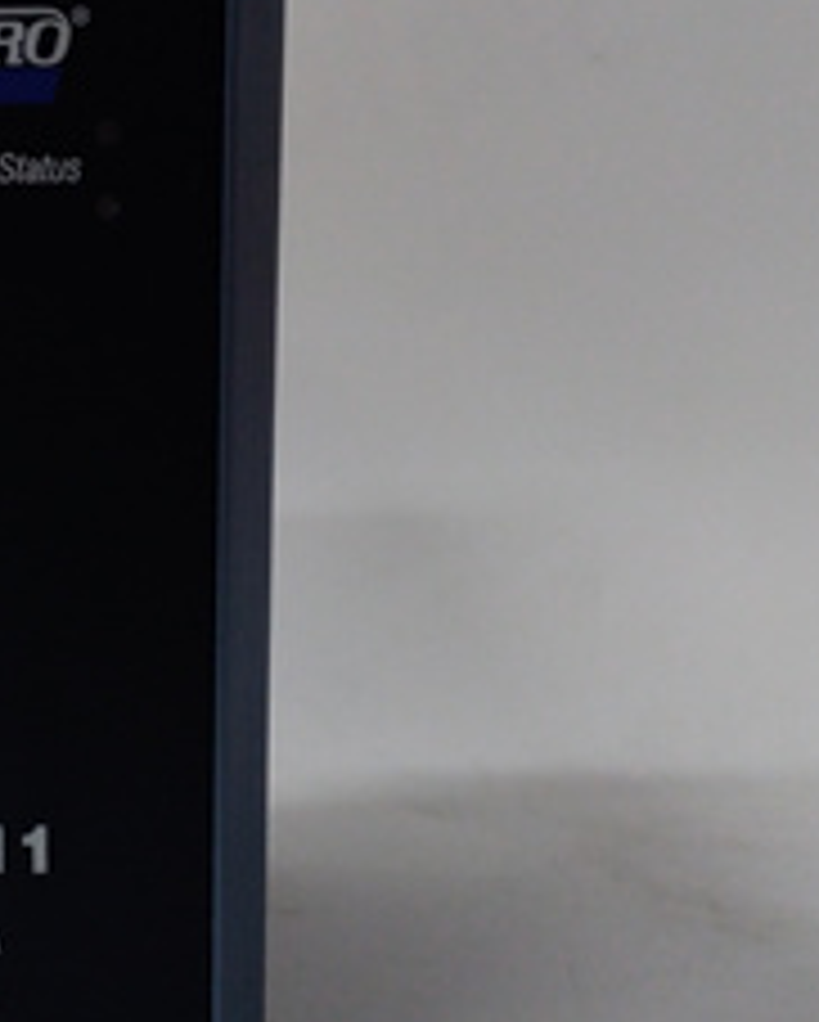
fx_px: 1755
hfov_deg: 25.0
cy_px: 538
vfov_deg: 32.4
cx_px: -9
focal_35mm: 58
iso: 277
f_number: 2
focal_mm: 3.79
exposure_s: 1/33
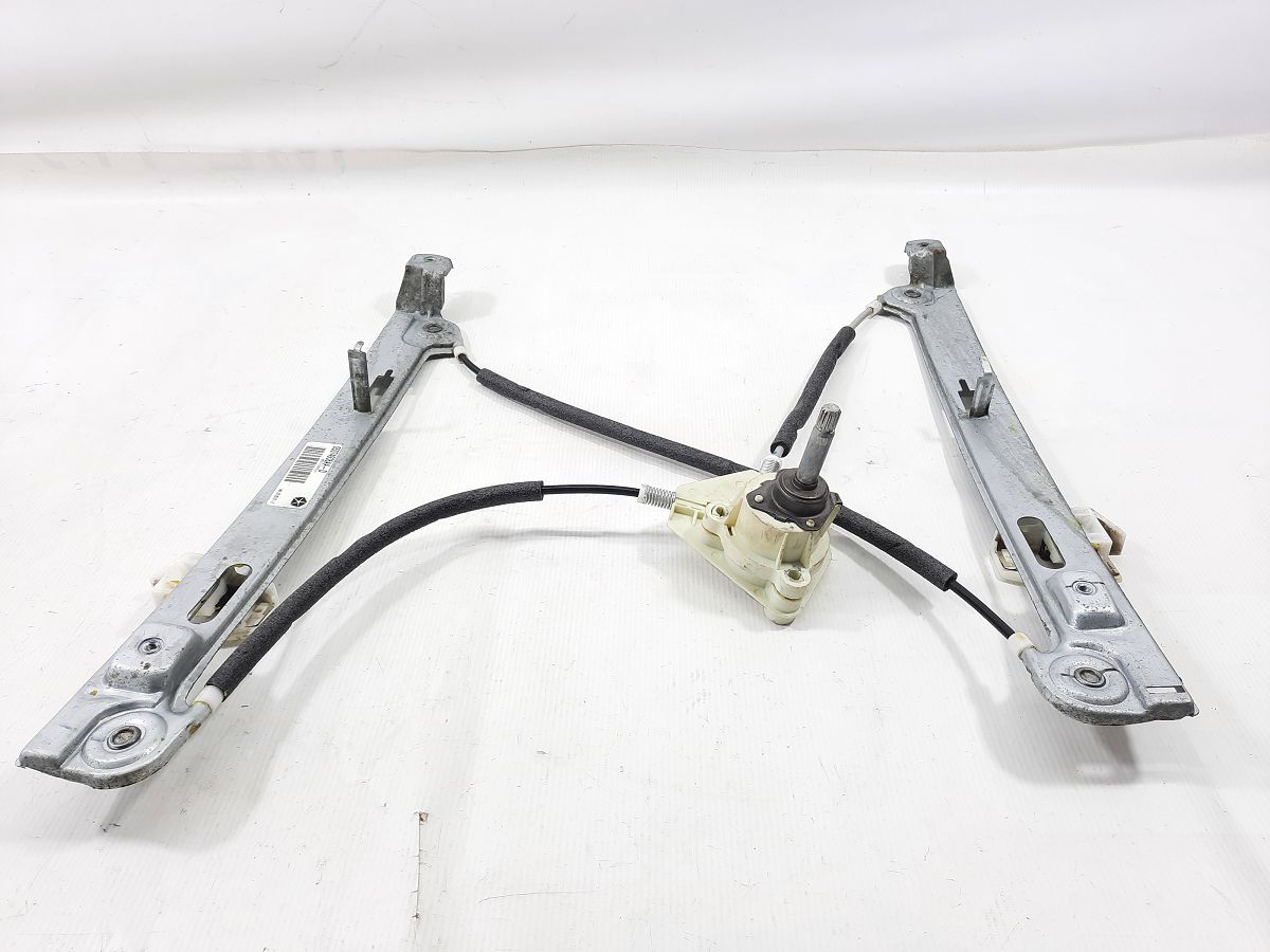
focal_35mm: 25
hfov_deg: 69.4
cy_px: 476
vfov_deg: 54.9
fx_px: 917
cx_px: 635
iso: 40
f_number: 2
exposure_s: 1/50
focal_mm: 4.6
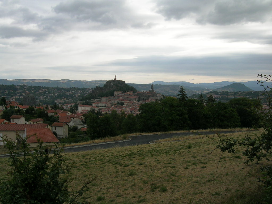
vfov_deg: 40.7
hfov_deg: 52.6
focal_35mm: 35
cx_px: 136
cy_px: 102
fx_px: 275
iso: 50
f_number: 4.8
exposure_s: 1/390
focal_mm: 5.4
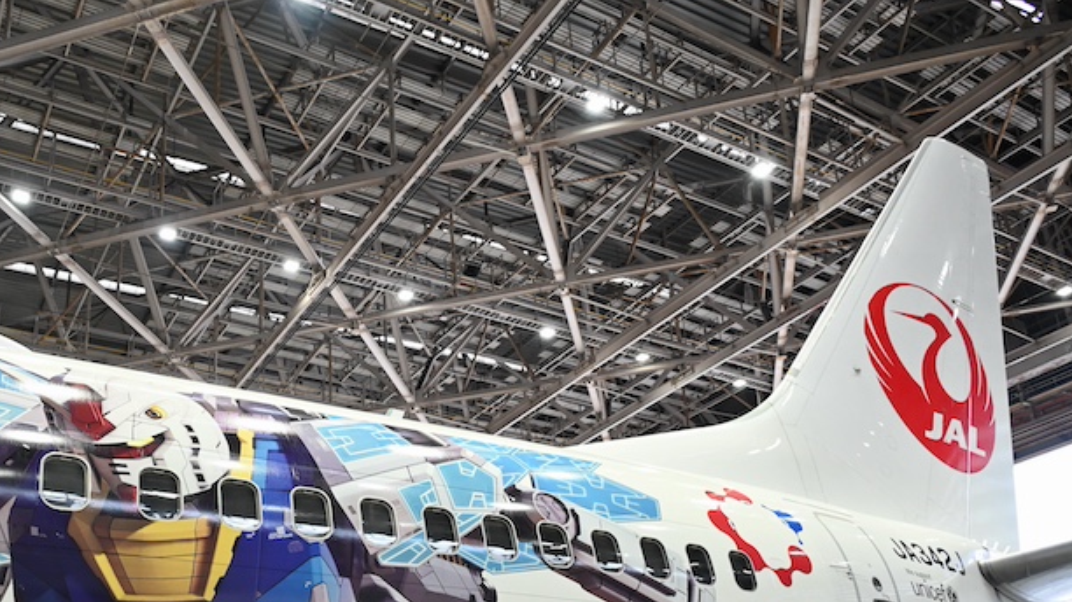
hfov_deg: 53.4
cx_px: 403
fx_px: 1052
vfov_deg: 30.9
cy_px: 514
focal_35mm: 37
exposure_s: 1/125
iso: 3200
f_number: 4.5
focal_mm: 24
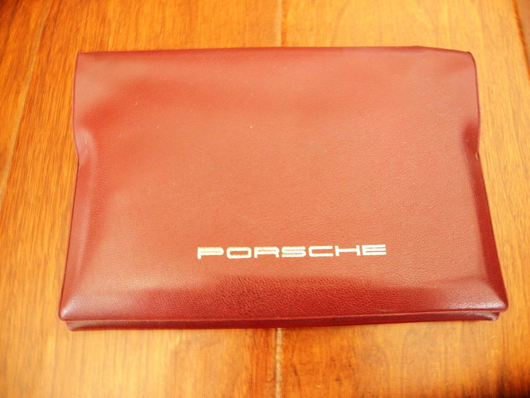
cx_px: 265
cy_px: 199
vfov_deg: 49.7
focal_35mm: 28
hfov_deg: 63.4
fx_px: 429
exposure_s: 1/1.6
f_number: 2.8
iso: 400
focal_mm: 6
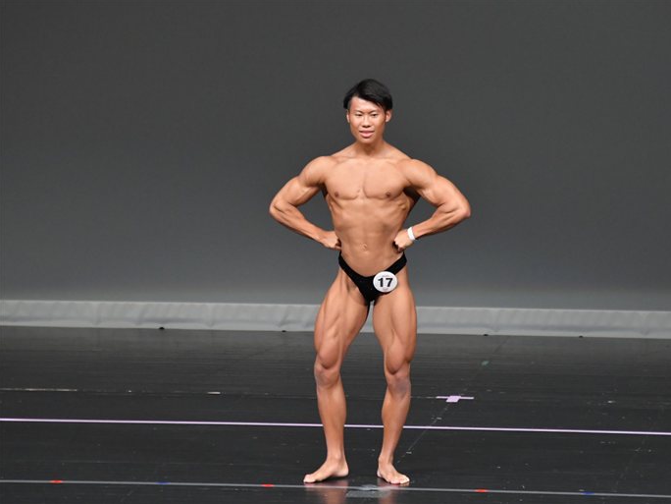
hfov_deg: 5.8
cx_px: 378
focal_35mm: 343
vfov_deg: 4.3
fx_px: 6649
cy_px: 252
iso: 4000
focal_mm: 210
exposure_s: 1/400
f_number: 5.6
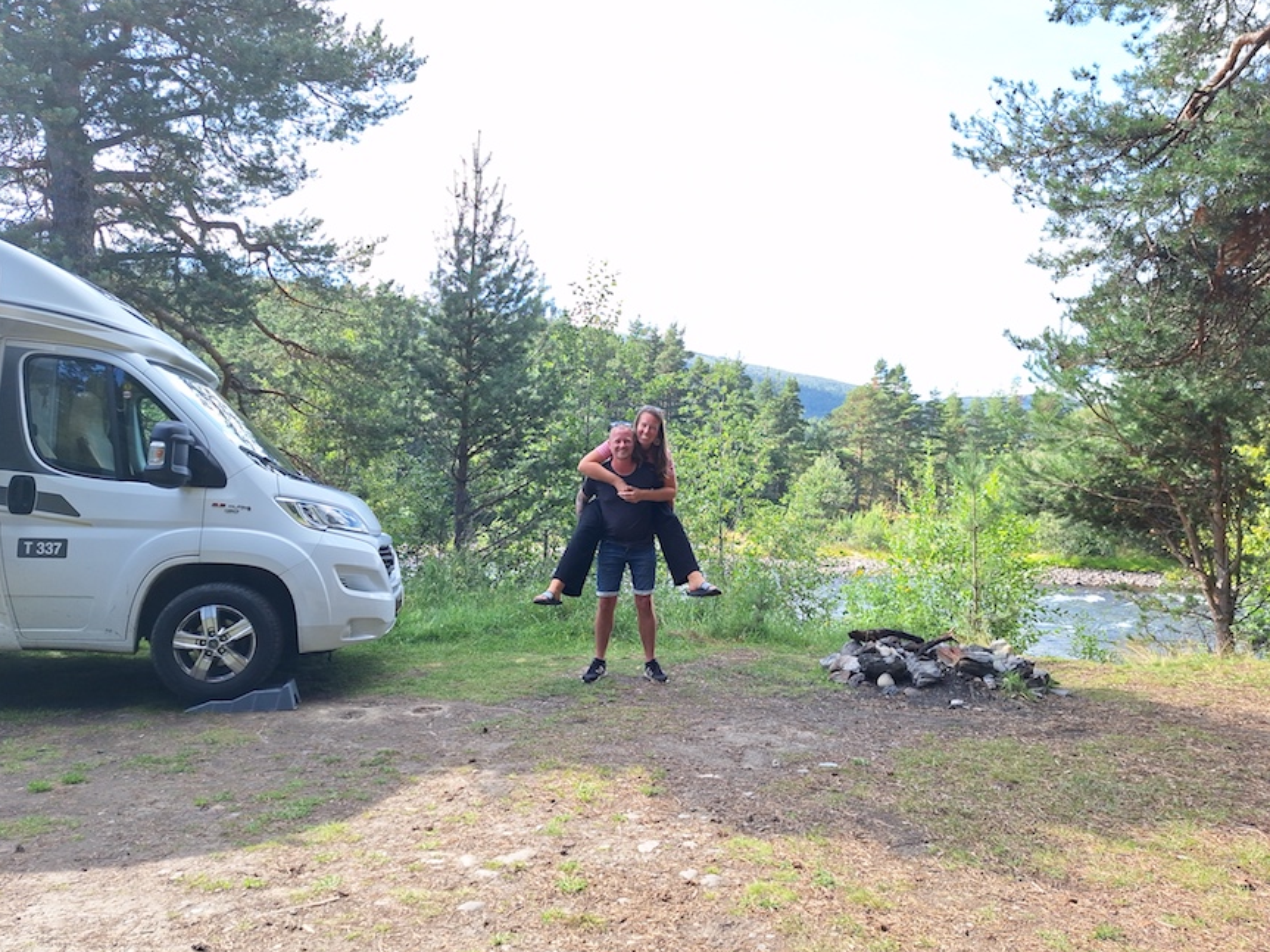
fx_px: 880
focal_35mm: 24
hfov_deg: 71.6
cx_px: 658
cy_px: 473
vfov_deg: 56.8
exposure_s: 1/622
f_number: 1.8
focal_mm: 5.54
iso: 40
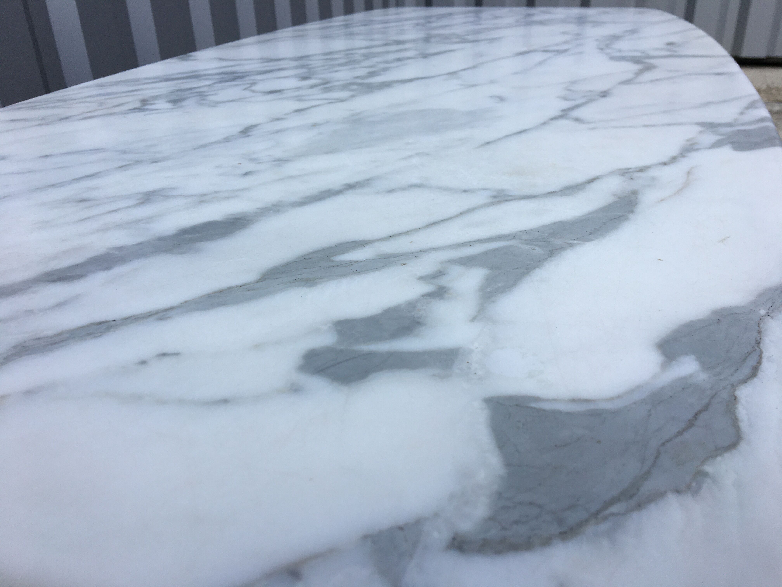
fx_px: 655
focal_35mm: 29
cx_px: 391
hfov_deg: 61.7
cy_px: 294
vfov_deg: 48.2
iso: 25
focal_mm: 4.15
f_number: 2.2
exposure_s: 1/827
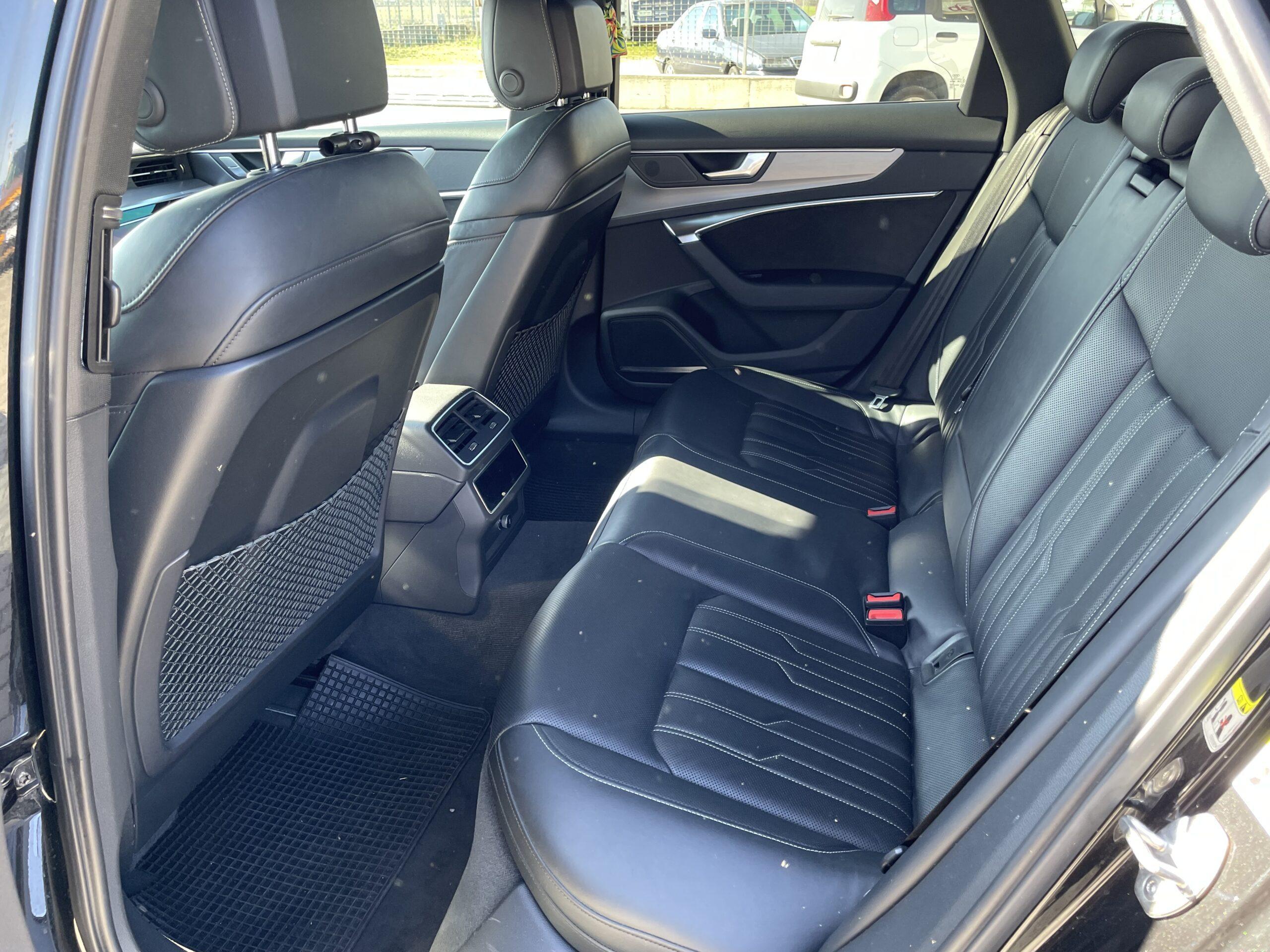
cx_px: 635
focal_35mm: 26
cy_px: 476
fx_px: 954
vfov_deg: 53.1
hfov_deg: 67.3
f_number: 1.6
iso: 125
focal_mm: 4.2
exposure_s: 1/106
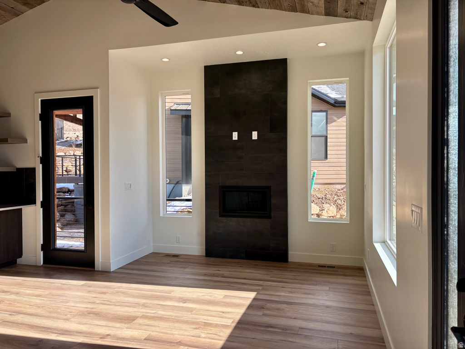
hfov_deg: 67.3
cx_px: 232
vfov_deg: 53.1
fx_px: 349
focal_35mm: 26
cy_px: 174
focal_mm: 5.96
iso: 50
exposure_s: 1/594
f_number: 1.6
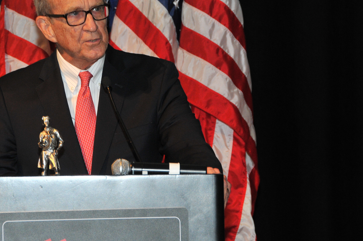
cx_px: 121
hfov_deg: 9.6
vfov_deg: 6.4
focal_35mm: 215
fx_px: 2162
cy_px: 90
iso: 560
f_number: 7.1
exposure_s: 1/60
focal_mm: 105
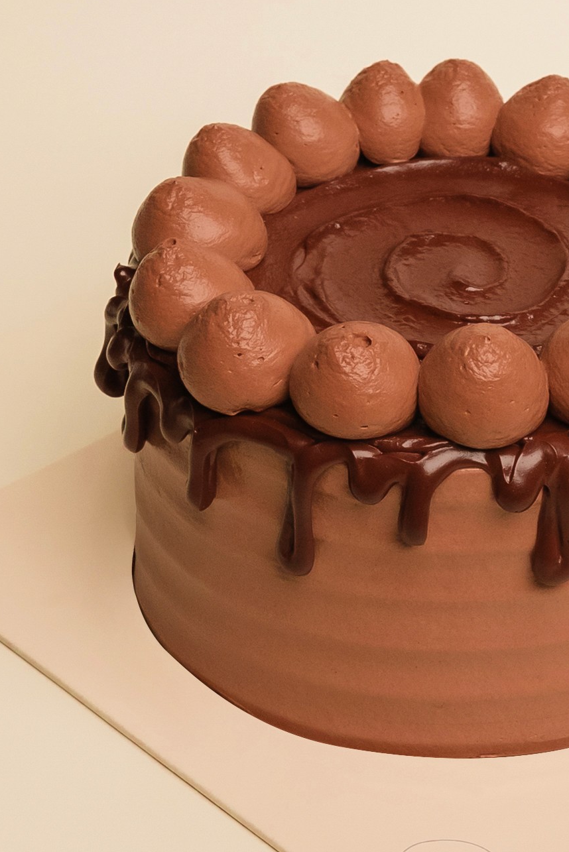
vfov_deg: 18.3
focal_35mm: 112
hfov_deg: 12.2
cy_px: 433
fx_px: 2652
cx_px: 446
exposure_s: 1/125
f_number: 8
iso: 800
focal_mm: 35
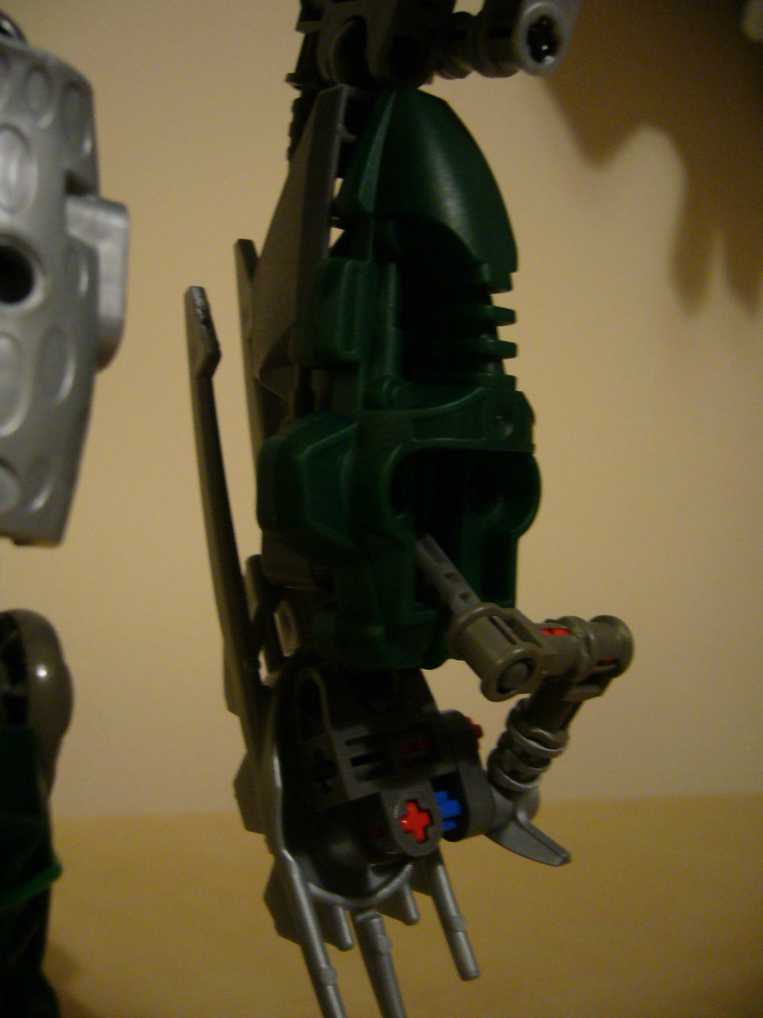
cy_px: 509
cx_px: 382
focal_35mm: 35
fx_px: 1029
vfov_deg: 52.6
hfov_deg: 40.7
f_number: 2.8
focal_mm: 5.8
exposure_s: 1/6
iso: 200
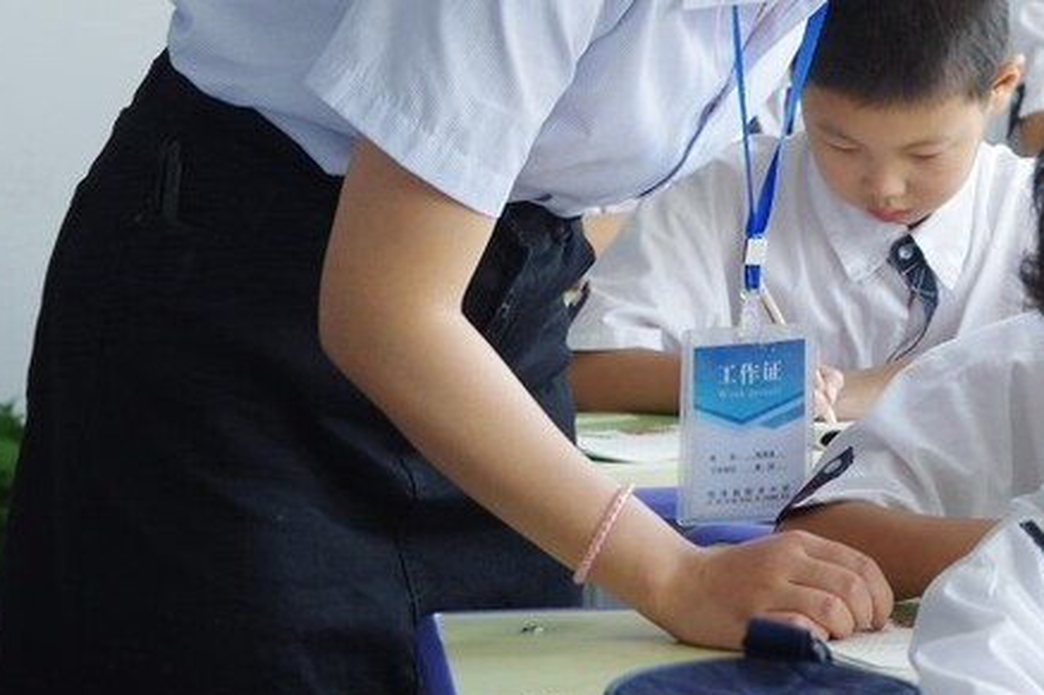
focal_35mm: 206
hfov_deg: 9.9
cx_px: 1094
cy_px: -38
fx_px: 5971
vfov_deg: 6.6
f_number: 5
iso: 400
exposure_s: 1/40
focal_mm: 50
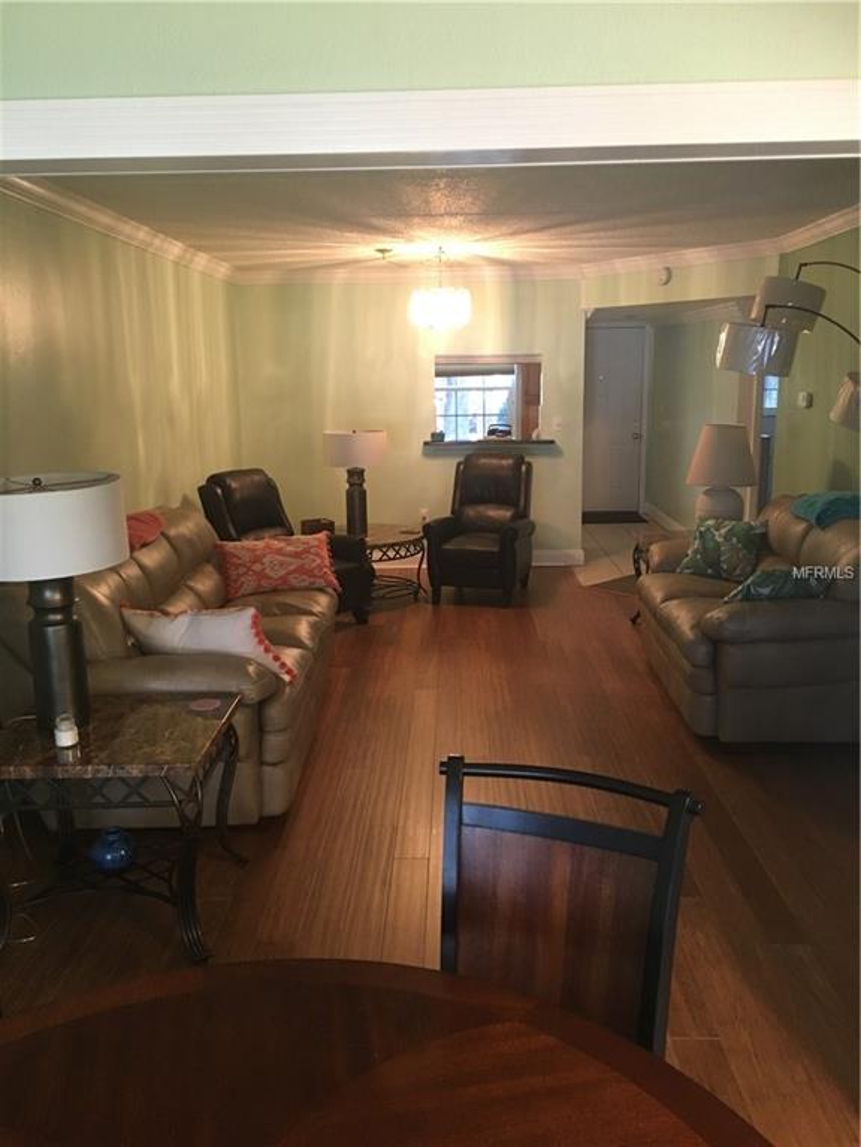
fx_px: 962
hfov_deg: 48.2
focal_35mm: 29
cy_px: 574
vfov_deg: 61.7
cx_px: 430
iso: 125
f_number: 2.2
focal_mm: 4.15
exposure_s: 1/30
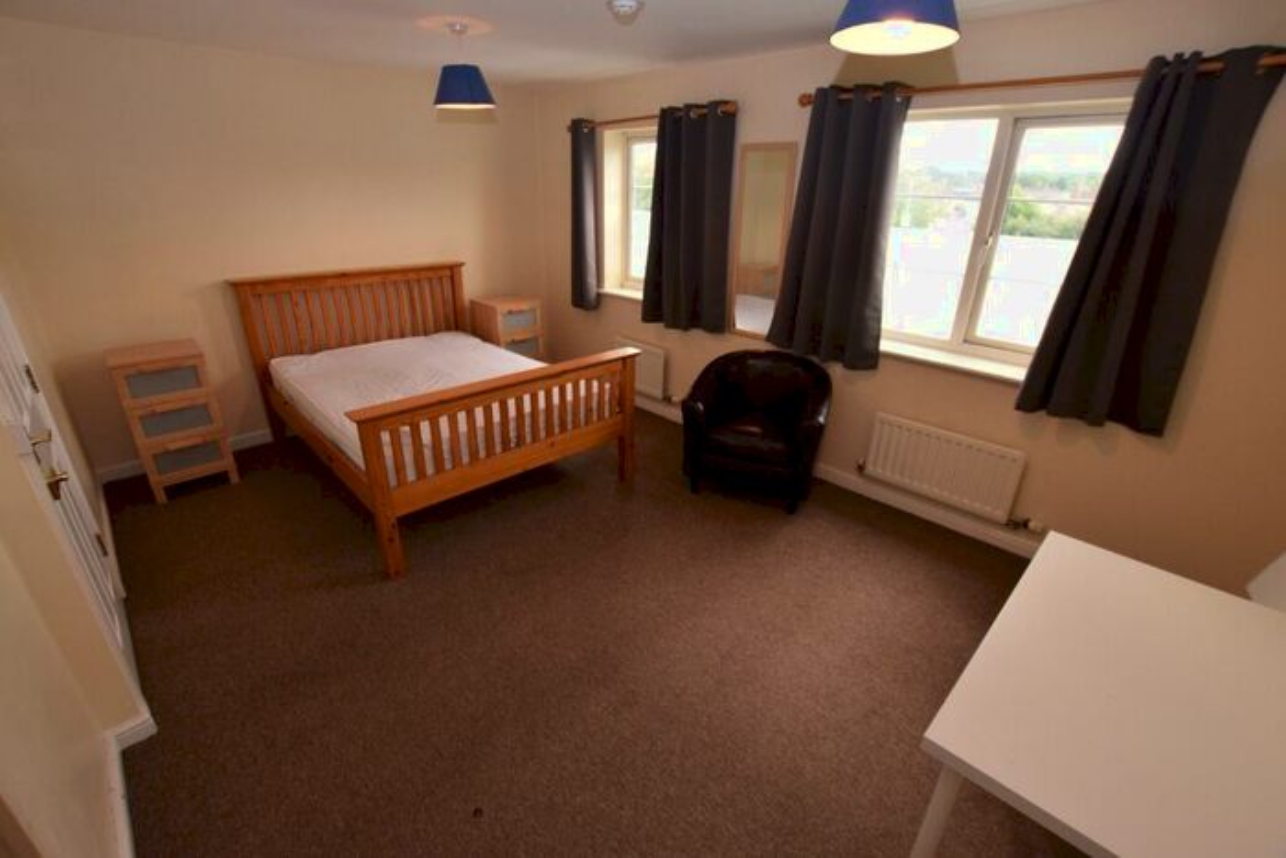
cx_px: 643
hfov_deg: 100.4
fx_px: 536
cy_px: 429
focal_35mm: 15
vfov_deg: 77.4
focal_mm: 10
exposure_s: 1/125
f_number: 5.6
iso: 640
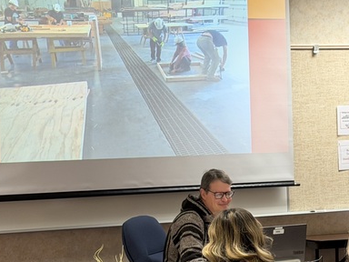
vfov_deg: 11.5
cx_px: 321
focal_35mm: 128
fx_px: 1291
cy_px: 211
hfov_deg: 15.2
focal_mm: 6.76
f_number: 1.78
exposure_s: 1/60
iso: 125
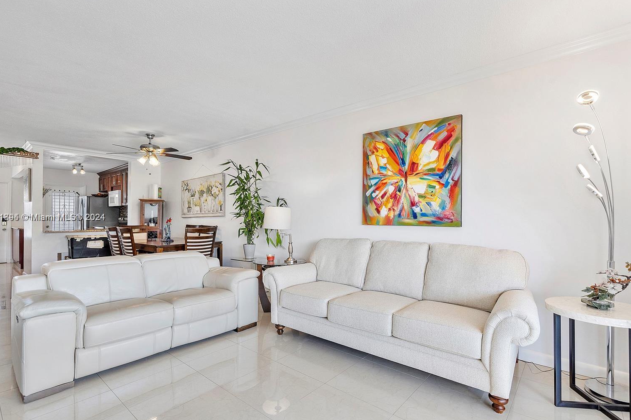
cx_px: 306
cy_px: 218
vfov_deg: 70.4
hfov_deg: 93.3
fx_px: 298
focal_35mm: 17
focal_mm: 16
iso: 640
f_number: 8
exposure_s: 1/60
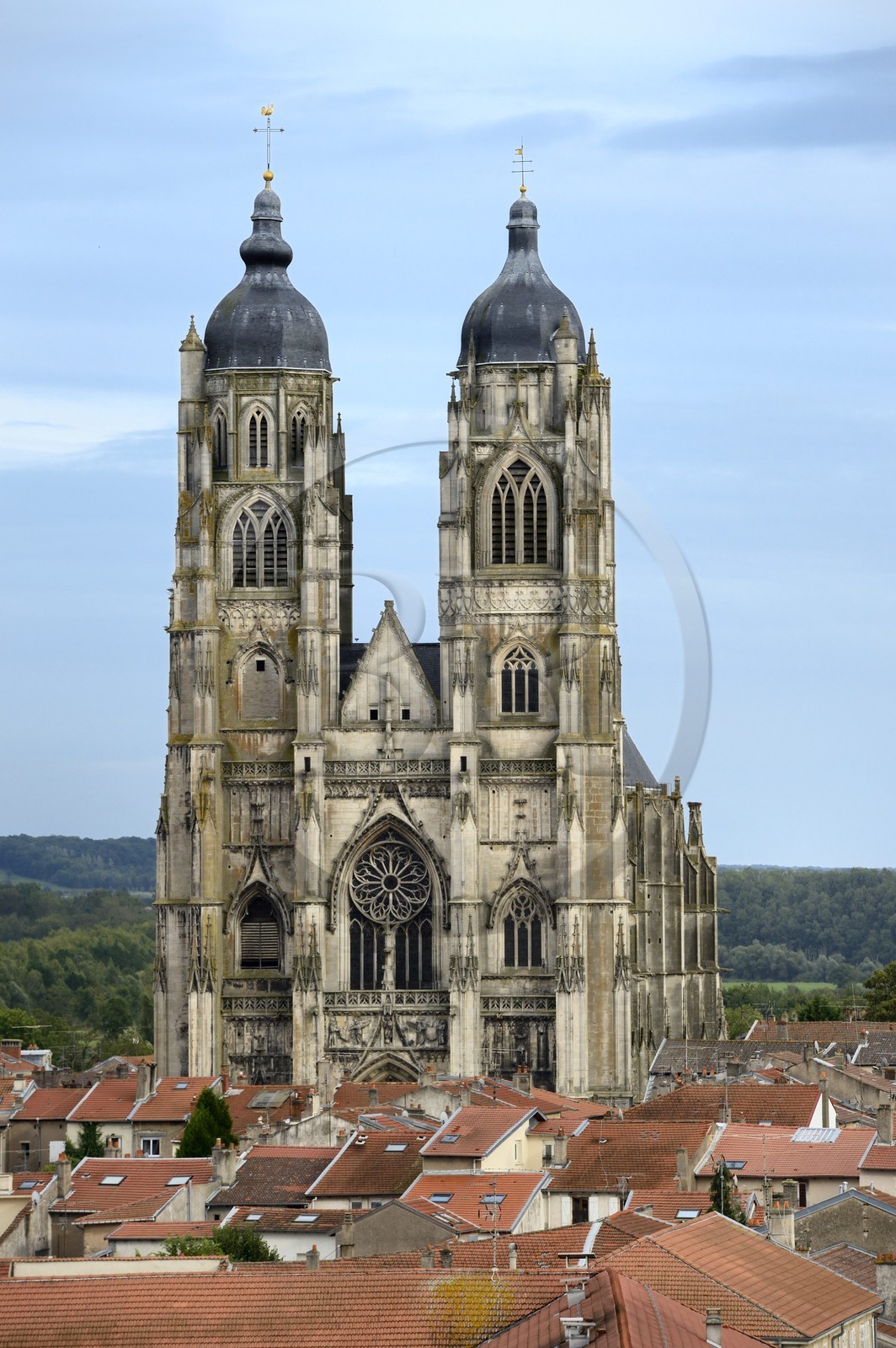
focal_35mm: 180
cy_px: 674
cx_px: 448
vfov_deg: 11.4
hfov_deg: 7.6
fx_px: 6731
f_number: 9
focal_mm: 180
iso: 400
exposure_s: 1/250
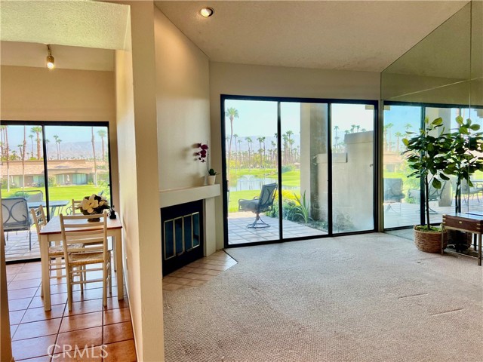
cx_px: 242
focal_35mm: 26
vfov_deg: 53.1
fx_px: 363
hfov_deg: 67.3
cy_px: 181
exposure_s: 1/389
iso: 50
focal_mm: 5.7
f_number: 1.5
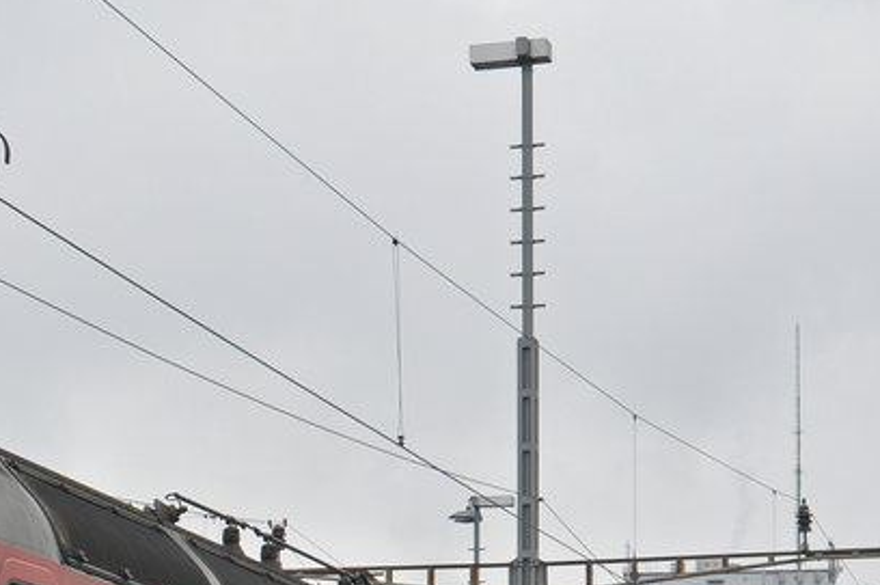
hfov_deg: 12.7
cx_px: -97
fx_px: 3882
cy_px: 675
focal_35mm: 159
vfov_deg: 8.5
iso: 400
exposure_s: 1/250
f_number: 8
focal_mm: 36
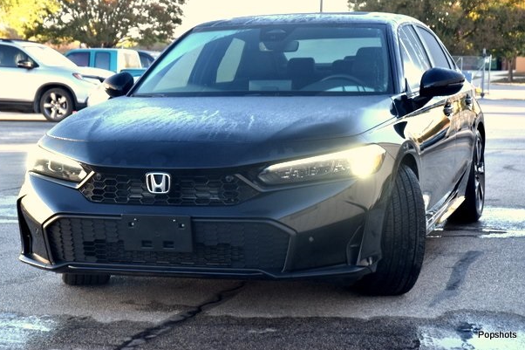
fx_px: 1210
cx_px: 252
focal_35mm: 83
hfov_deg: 24.5
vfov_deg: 16.4
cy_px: 165
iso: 400
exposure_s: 1/160
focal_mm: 52
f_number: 6.3
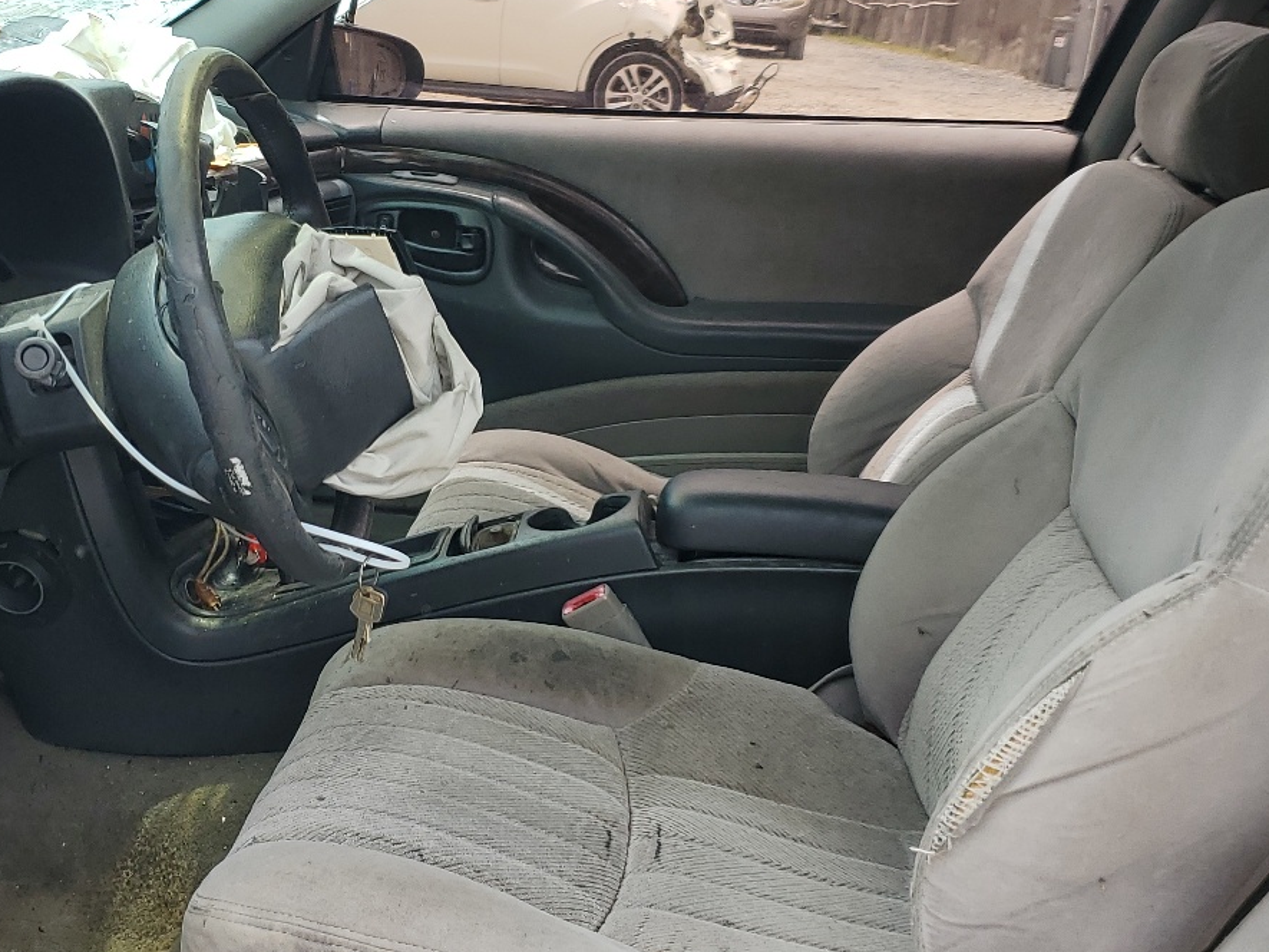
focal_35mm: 47
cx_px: 509
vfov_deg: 30.9
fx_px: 1723
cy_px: 498
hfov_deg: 40.3
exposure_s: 1/1111
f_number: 1.5
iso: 50
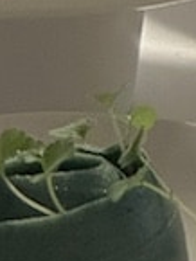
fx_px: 3995
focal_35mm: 530
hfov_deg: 2.8
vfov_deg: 3.7
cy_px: -110
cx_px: 284
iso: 500
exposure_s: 1/50
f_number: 2.8
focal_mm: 9
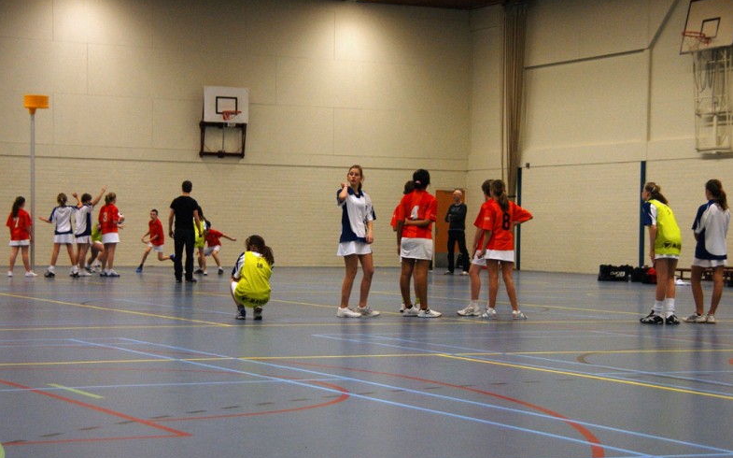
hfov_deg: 24.5
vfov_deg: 15.4
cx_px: 367
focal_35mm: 85
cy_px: 221
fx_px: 1688
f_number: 5
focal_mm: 55
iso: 800
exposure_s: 1/100
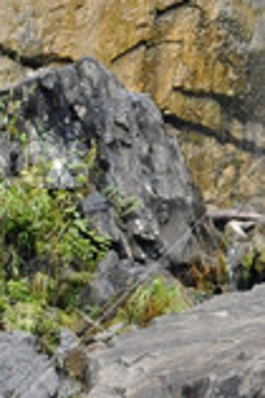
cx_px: 762
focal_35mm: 292
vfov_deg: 6.9
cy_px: -343
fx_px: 3231
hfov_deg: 4.5
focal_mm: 30
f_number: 8
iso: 800
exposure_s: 1/60
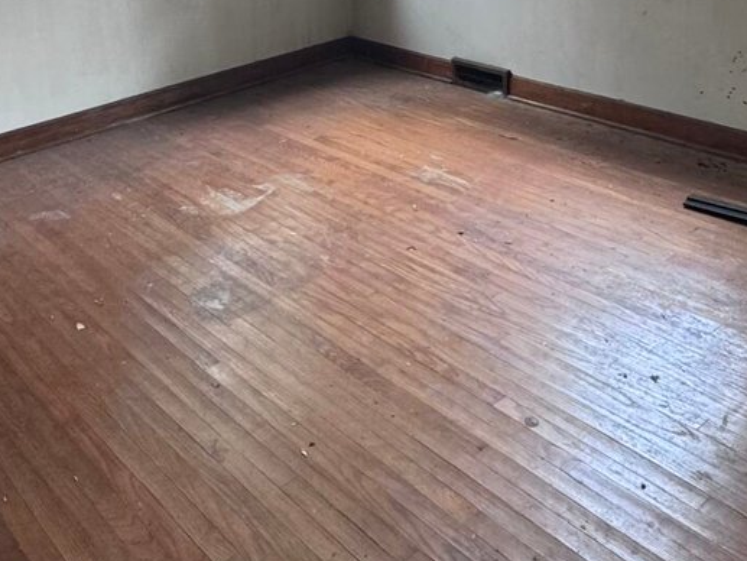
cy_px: 59
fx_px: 885
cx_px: 320
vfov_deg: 33.4
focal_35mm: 41
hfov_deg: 45.6
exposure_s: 1/99
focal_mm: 2.22
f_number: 2.2
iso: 250
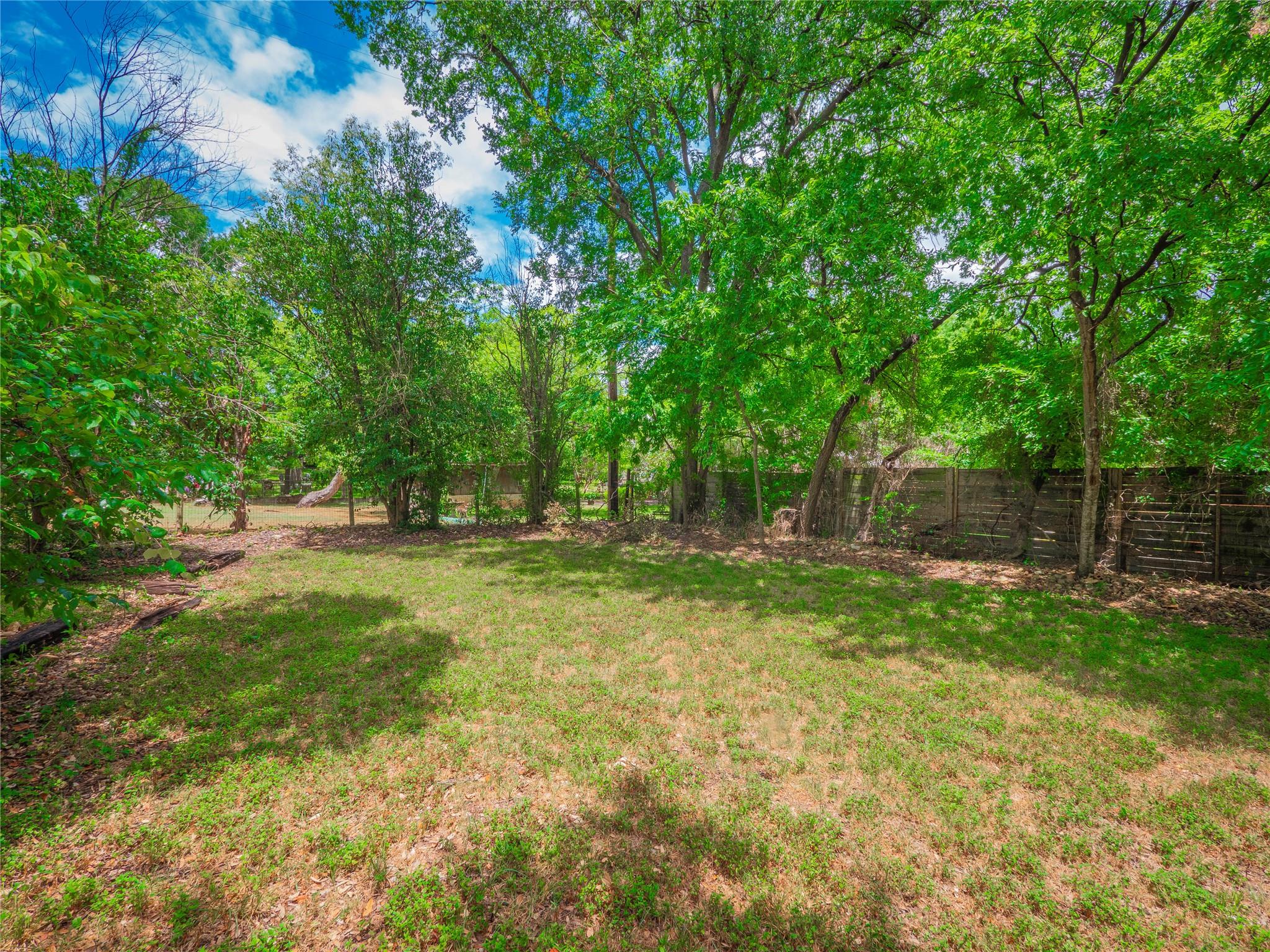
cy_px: 476
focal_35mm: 14
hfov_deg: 102.1
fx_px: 514
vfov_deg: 85.7
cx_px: 635
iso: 200
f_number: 8
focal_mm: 7
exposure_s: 1/100
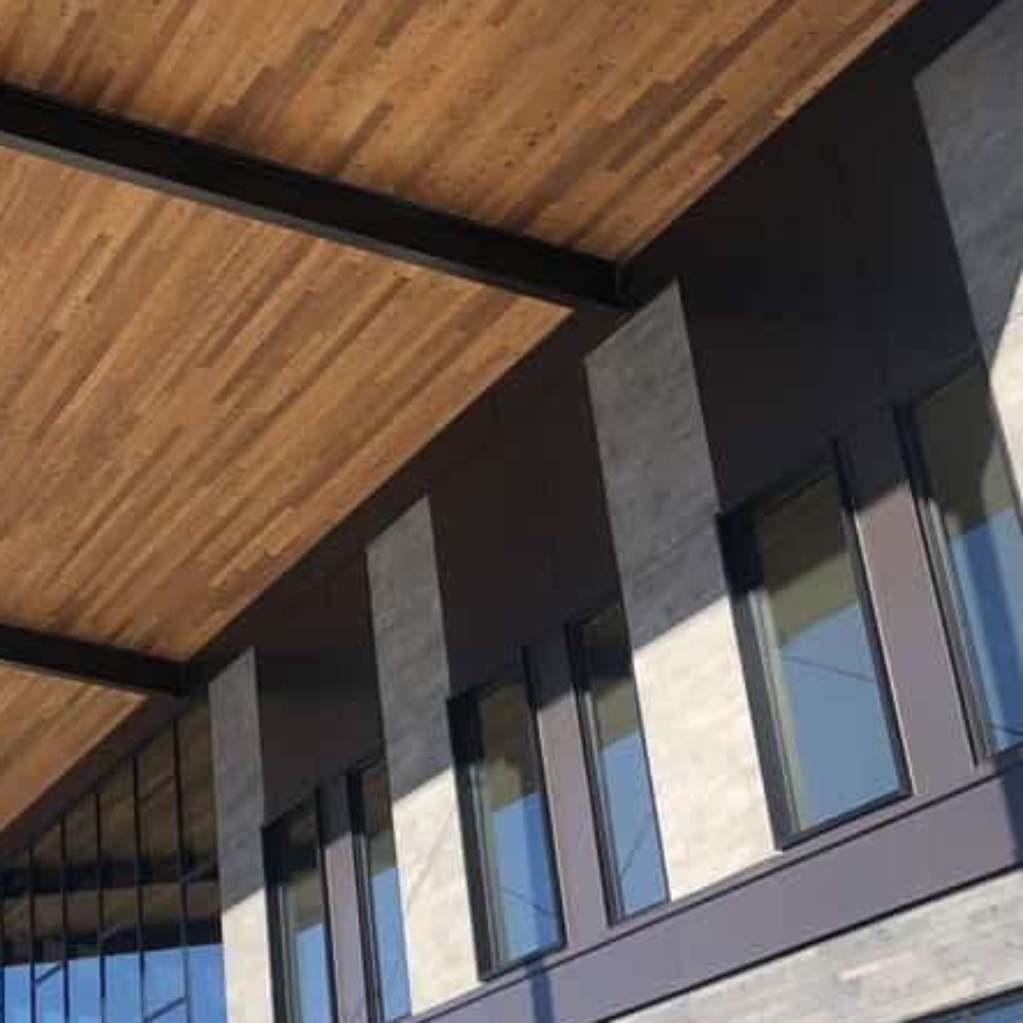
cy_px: 318
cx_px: 185
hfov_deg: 26.7
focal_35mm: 63
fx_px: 2106
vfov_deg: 27.1
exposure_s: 1/558
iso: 20
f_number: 1.8
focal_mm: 4
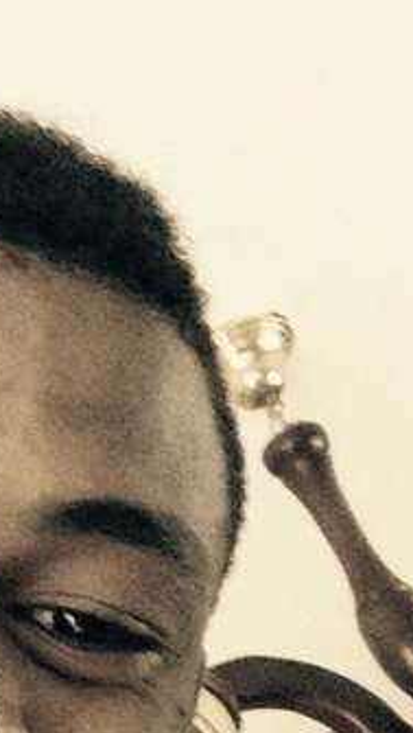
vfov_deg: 23.0
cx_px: -111
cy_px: 610
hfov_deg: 12.9
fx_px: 1768
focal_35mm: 91
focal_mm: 2.18
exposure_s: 1/17
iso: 200
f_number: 2.4
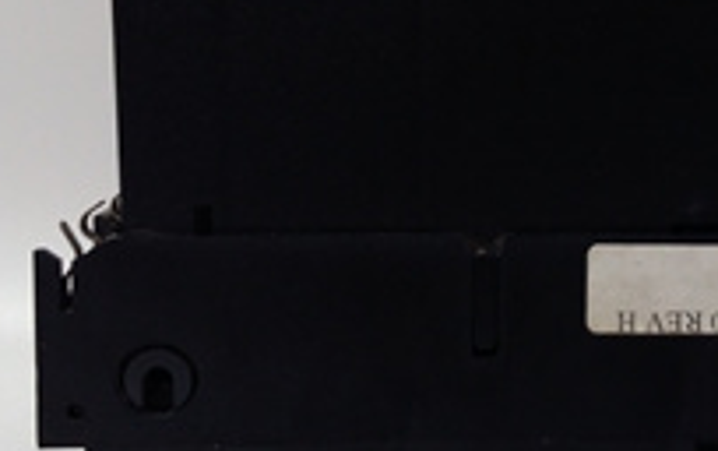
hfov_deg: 28.8
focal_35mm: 70
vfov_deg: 18.6
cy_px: 160
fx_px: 1371
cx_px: 560
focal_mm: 3.79
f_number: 2
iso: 218
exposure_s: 1/33
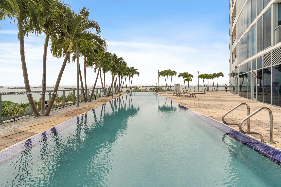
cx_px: 140
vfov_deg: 77.3
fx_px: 117
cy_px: 94
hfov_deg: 100.4
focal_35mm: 15
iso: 125
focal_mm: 10
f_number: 10
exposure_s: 1/125
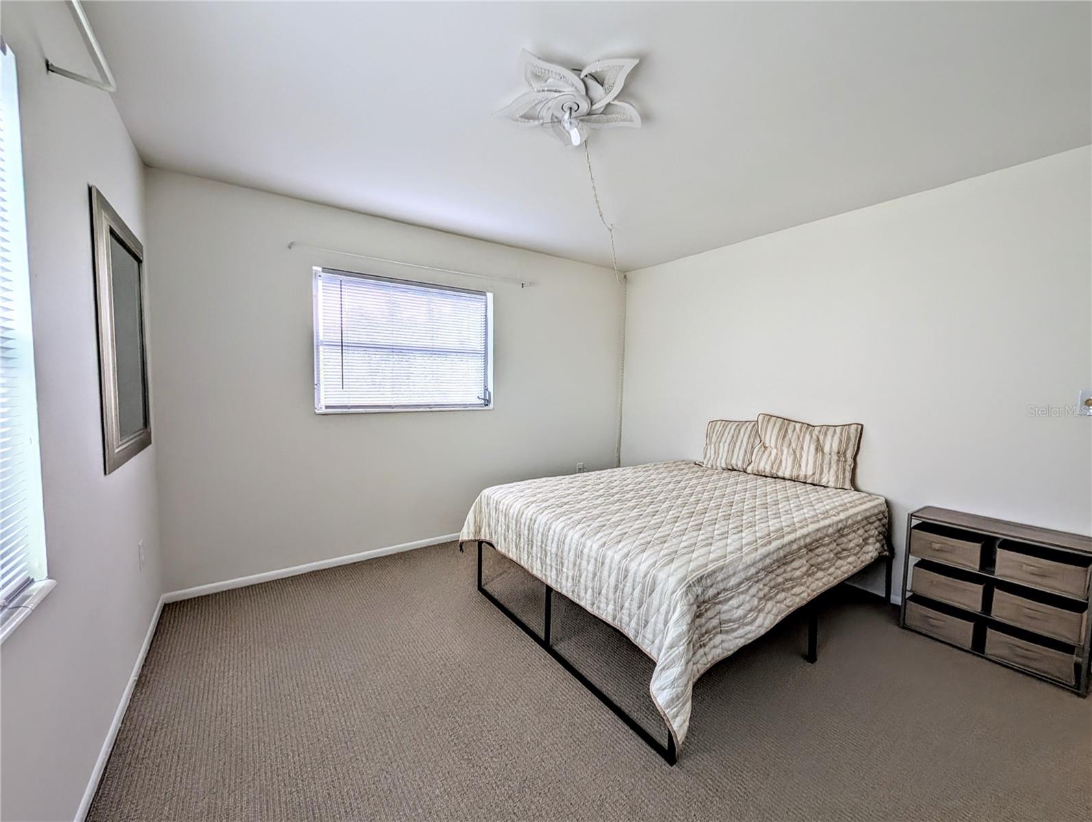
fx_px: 379
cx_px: 546
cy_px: 411
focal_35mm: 12
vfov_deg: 94.6
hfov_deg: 110.5
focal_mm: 2.02
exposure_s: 1/116
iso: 55
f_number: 1.7
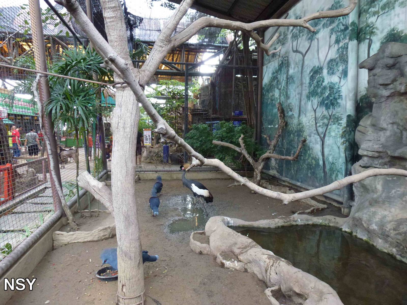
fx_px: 282
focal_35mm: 24
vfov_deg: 56.8
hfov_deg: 71.6
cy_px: 152
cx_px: 204
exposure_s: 1/60
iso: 400
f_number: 3.3
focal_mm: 4.3
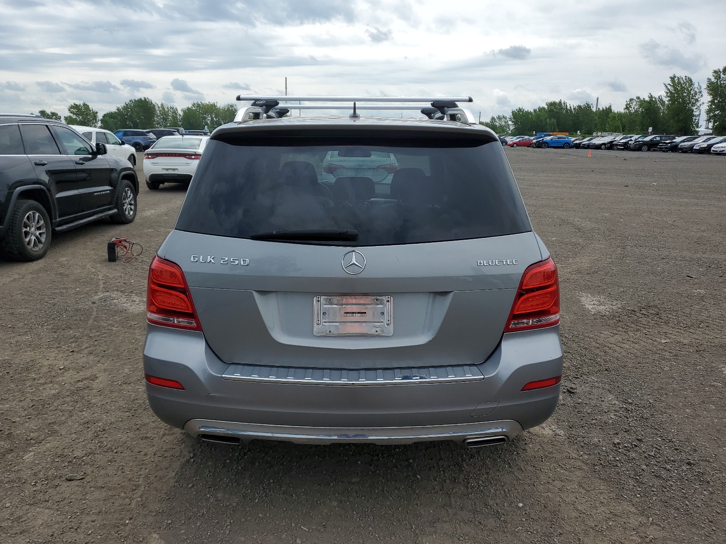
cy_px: 272
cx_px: 363
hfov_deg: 67.3
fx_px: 545
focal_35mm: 26
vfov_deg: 53.1
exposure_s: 1/3333
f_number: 1.5
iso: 50
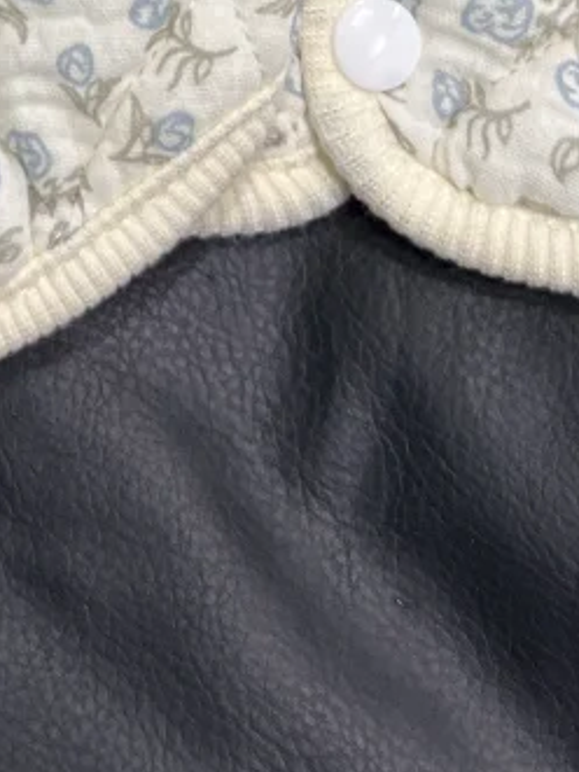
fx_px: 2522
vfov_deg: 14.2
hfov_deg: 12.8
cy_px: -842
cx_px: -93
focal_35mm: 113
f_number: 1.6
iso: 80
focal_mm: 5.1
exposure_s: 1/100
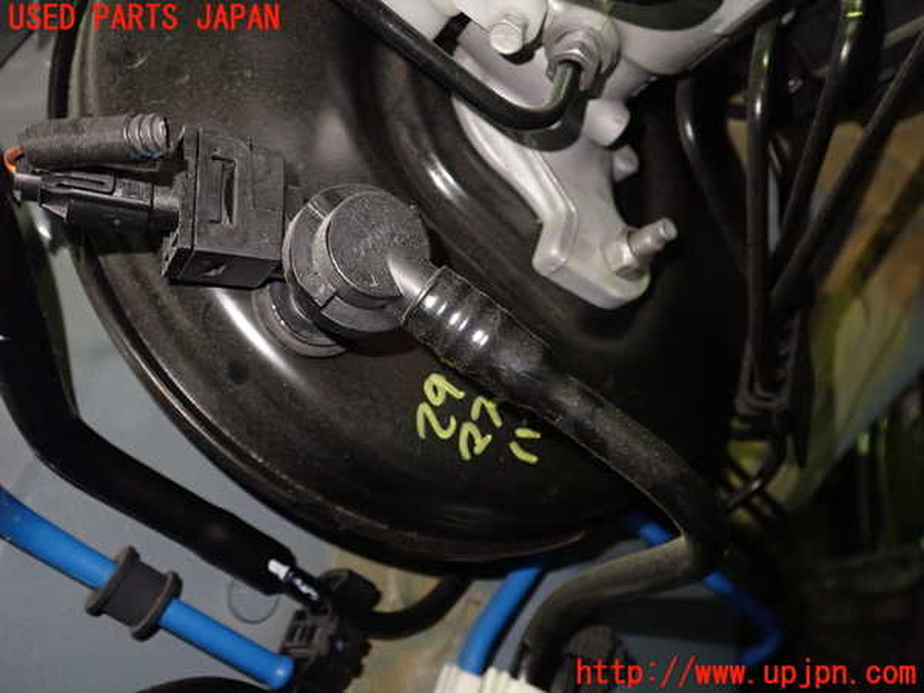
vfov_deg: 46.8
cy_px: 346
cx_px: 462
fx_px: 801
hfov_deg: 60.0
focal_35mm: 30
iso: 500
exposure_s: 1/30
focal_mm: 5.4
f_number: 2.3
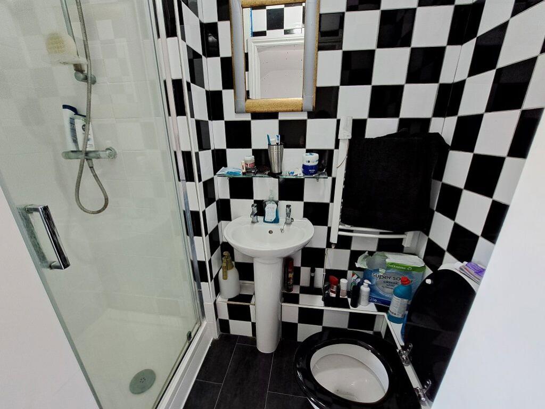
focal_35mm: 13
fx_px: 205
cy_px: 204
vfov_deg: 89.9
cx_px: 272
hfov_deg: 106.2
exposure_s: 1/50
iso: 125
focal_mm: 1.74
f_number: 2.2
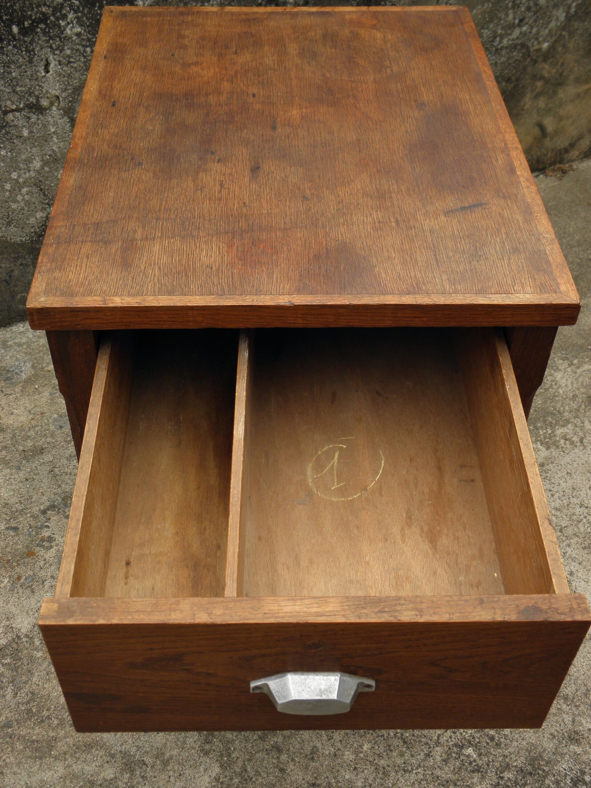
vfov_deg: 47.9
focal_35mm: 39
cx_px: 296
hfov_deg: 36.8
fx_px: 888
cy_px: 394
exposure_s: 1/200
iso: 100
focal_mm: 7.1
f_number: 3.8
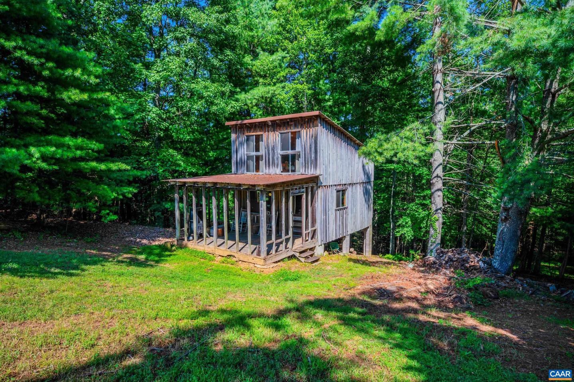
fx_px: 319
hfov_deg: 84.0
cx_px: 287
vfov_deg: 61.9
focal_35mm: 20
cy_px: 191
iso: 100
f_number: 8
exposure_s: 1/125
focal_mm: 20
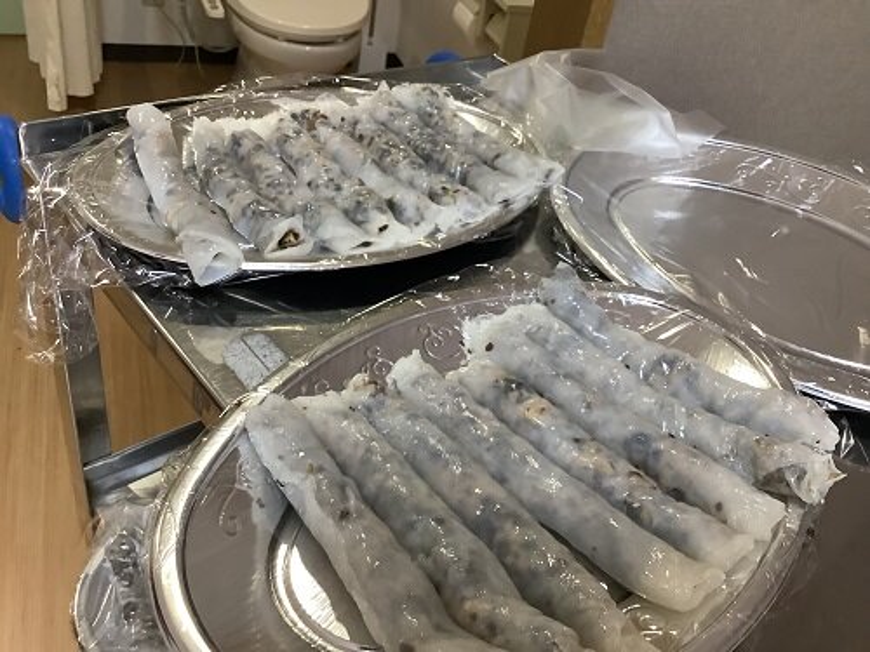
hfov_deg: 58.4
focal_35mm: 31
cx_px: 435
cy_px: 326
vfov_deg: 45.4
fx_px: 779
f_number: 2.4
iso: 250
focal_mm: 3.3
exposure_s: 1/60
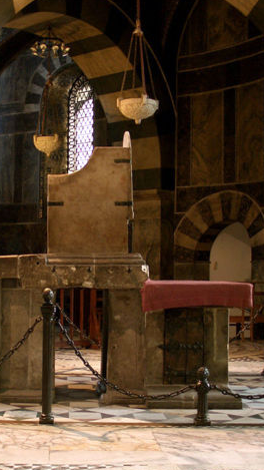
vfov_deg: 42.1
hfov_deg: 24.3
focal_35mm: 49
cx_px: 82
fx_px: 609
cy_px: 234
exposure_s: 1.6
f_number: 2.8
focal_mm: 7.1
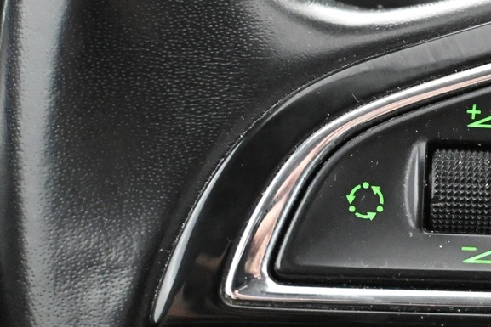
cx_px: 528
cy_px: 126
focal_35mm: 101
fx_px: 1378
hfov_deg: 19.4
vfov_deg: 13.6
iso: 7200
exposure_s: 1/40
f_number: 4.2
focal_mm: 24
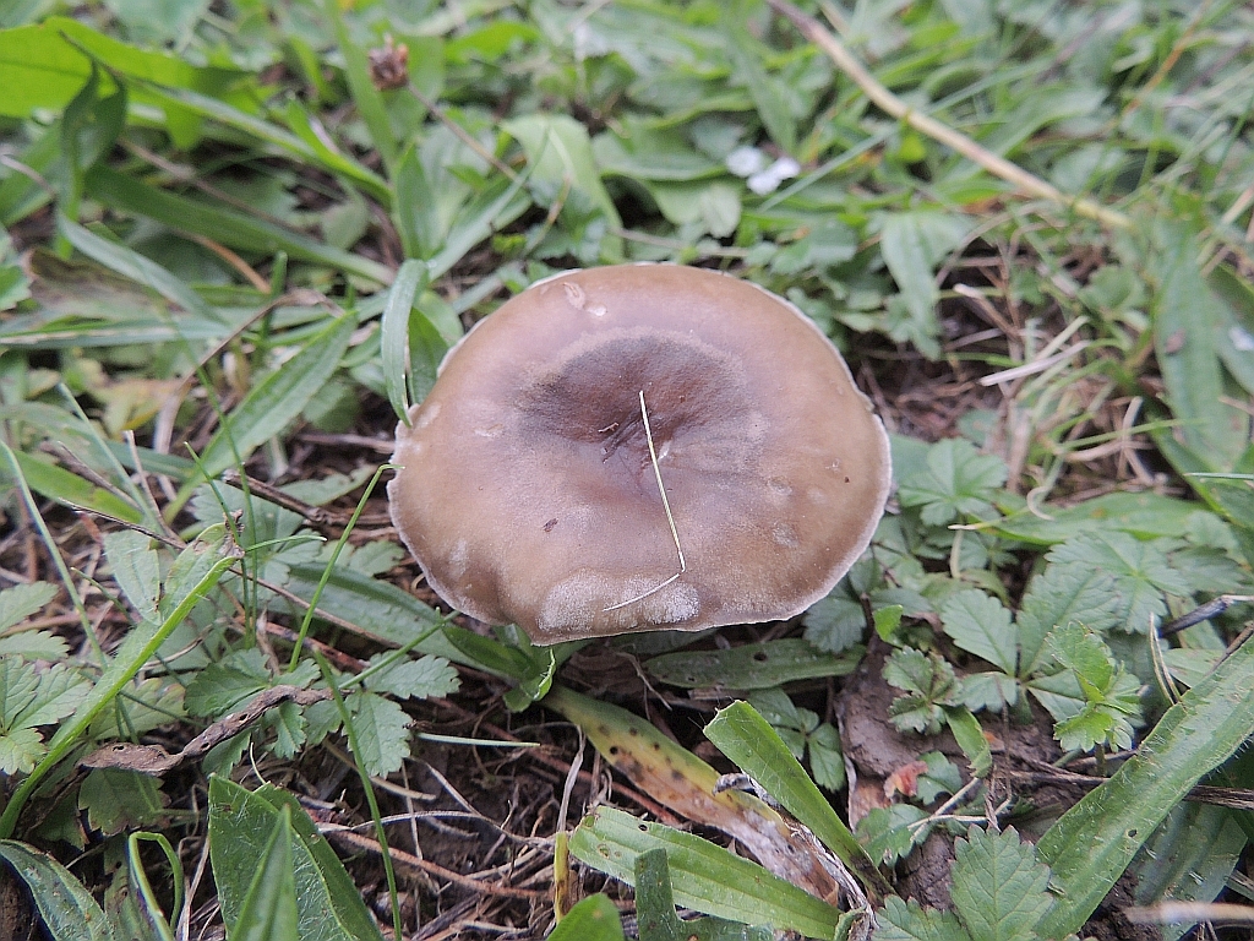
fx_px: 869
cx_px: 627
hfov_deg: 71.6
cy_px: 470
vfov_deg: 56.8
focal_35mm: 24
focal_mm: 4.3
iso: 100
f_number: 3
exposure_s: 1/100
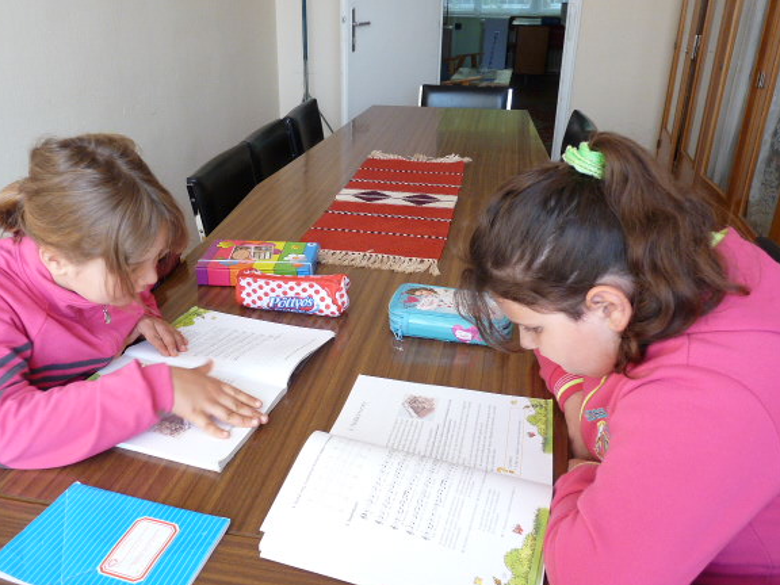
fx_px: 676
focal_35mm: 30
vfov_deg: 46.8
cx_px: 349
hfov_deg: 59.8
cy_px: 291
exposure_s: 1/30
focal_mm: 4.8
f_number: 2.8
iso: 250
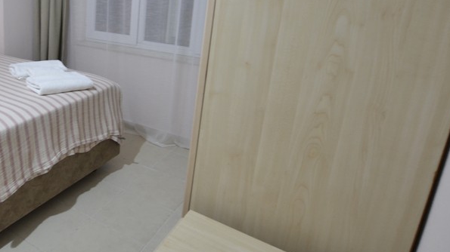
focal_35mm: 27
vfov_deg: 41.9
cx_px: 84
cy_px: 71
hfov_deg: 63.3
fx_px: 322
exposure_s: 1/45
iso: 800
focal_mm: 10
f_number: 3.5
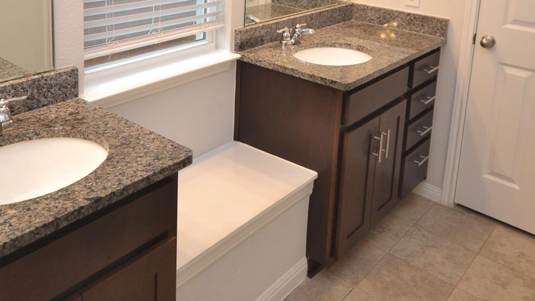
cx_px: 231
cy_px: -15
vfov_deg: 30.0
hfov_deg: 55.1
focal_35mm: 36
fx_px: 511
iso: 560
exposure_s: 1/60
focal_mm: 12
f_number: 4.5
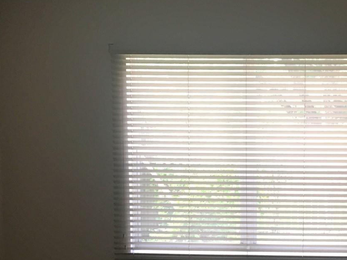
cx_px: 267
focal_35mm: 56
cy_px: 180
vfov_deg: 25.9
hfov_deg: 33.6
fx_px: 561
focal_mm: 4.15
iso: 40
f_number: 2.2
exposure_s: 1/15
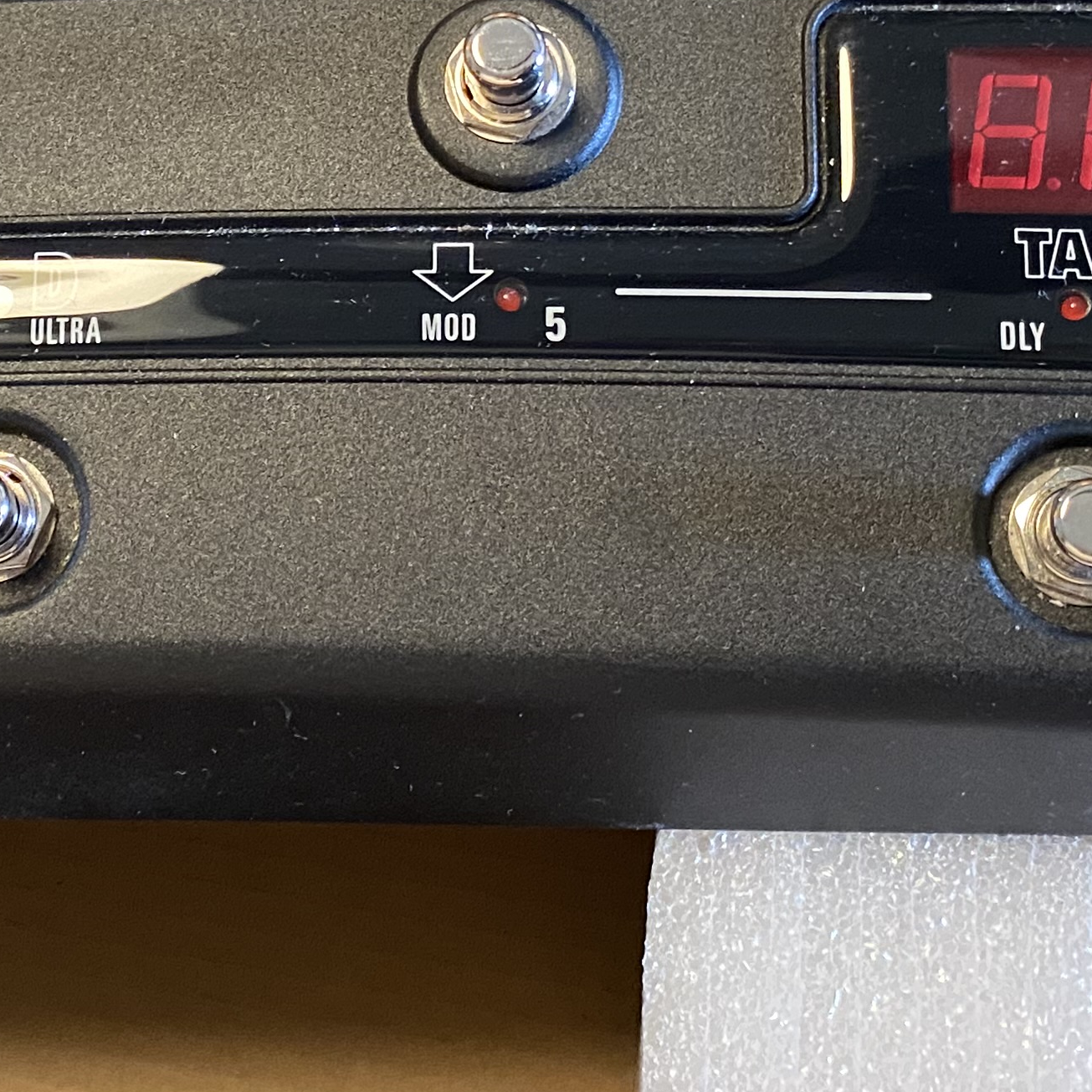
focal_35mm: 71
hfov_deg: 23.9
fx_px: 2534
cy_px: 120
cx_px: 217
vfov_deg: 23.7
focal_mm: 4.25
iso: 500
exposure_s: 1/25
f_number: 1.8
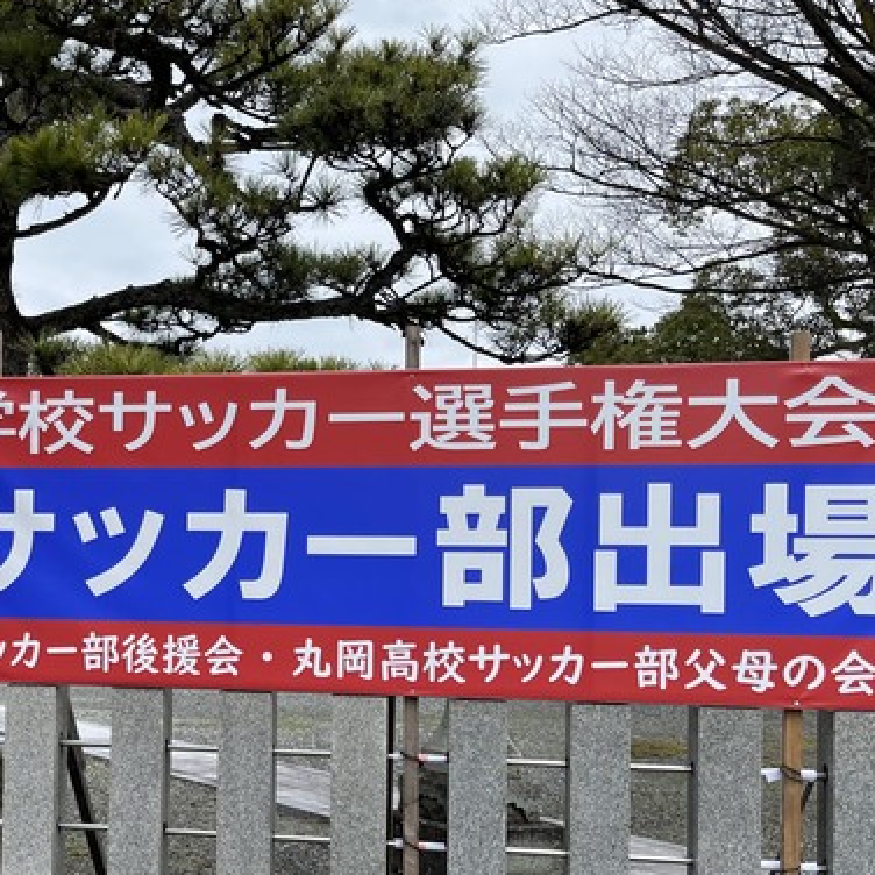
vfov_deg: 37.2
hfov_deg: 36.0
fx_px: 1287
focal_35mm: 45
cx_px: 149
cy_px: 570
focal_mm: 5.1
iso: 50
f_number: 1.6
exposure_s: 1/1558
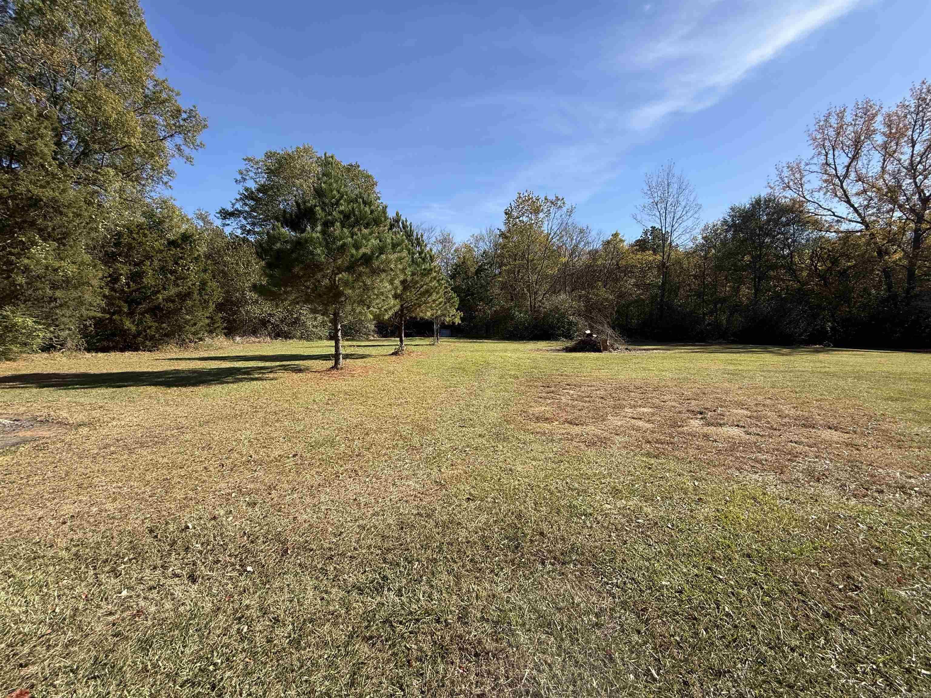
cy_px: 349
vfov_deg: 85.7
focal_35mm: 14
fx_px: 377
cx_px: 466
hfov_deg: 102.1
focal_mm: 2.22
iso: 50
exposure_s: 1/1033
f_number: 2.2
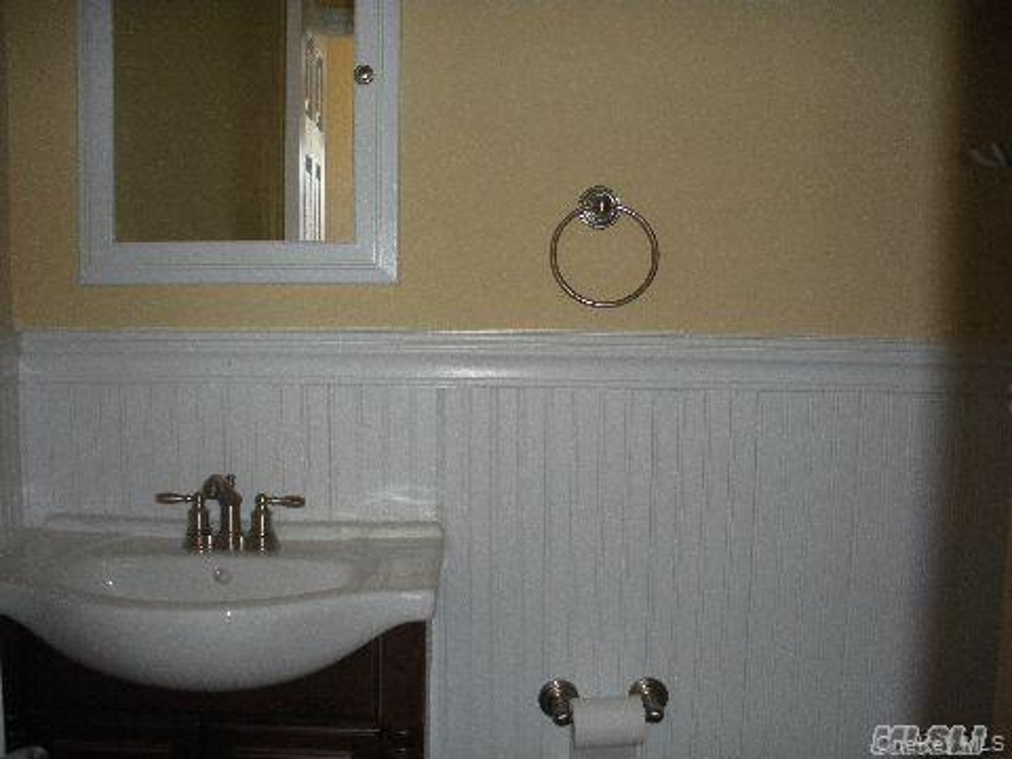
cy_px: 380
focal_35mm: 35
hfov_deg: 52.6
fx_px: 1023
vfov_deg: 40.7
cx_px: 506
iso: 400
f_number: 3.5
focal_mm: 6.3
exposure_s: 1/60
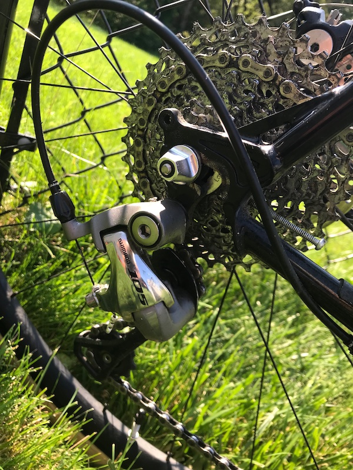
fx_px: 381
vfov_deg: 63.4
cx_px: 176
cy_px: 235
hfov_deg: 49.7
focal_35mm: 28
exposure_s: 1/383
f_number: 1.8
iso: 20
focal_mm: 3.99
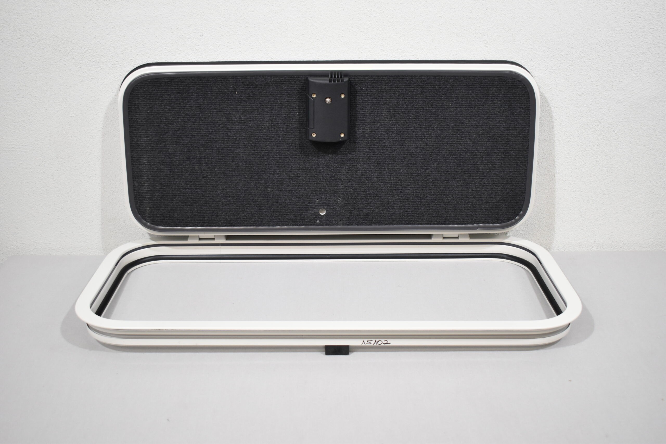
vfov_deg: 33.0
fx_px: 749
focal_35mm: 40
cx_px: 333
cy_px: 222
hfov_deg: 47.9
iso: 800
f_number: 4
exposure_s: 1/125
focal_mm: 27
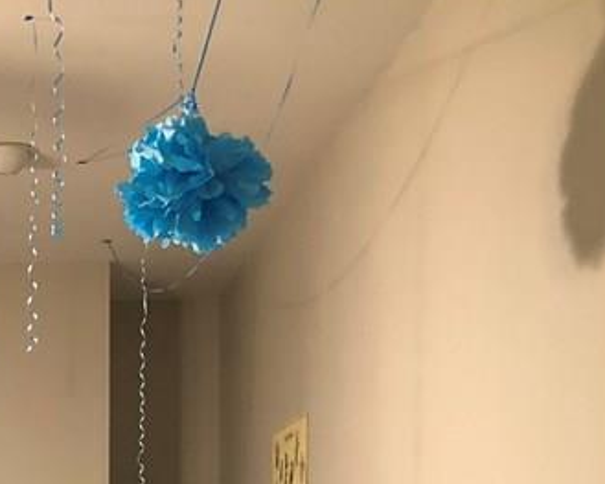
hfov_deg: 19.7
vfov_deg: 16.7
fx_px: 1522
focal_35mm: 85
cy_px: 692
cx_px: -289
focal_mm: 3.99
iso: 100
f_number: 1.8
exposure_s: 1/11
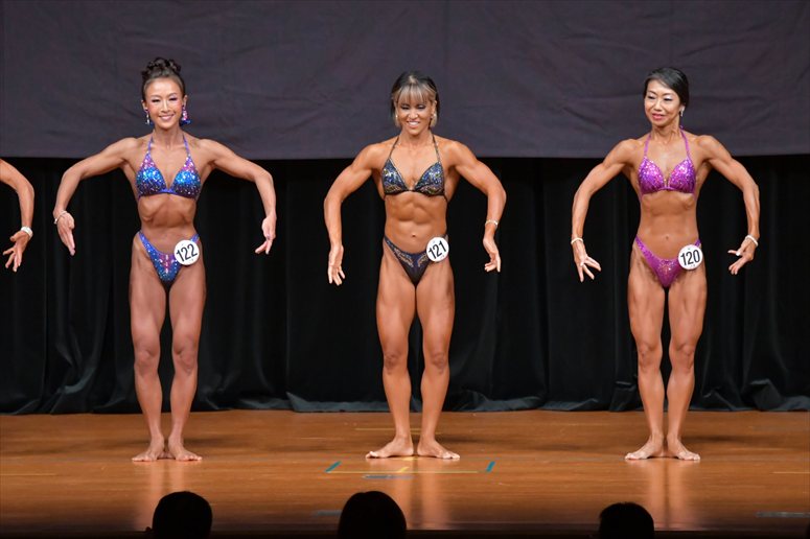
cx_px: 405
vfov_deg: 5.1
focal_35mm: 270
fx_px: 6072
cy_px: 270
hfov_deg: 7.6
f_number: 5.6
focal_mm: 180
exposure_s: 1/400
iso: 5000
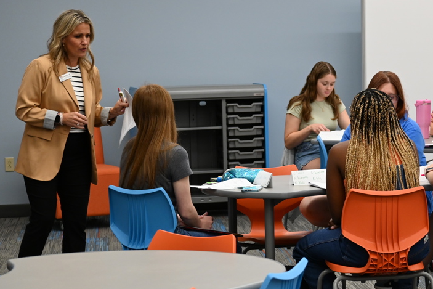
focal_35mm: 128
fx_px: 1540
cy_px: 152
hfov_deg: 15.9
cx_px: 313
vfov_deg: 10.7
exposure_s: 1/125
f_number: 4.5
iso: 1000
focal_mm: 50
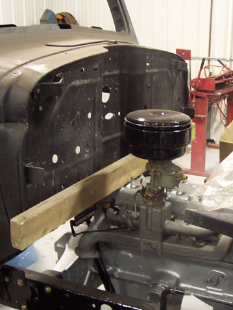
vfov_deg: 38.2
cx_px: 200
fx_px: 448
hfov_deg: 28.3
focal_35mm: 50
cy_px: 153
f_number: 2.8
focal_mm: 5.6
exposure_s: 1/15
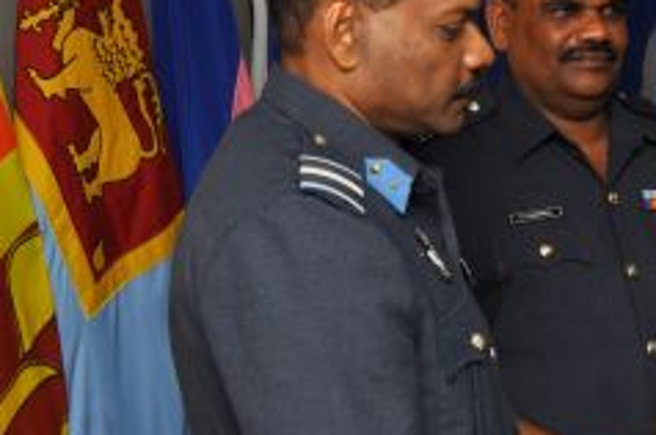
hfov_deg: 16.4
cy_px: 344
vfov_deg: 11.3
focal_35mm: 121
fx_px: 2202
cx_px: 755
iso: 200
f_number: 6.7
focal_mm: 32
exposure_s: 1/125
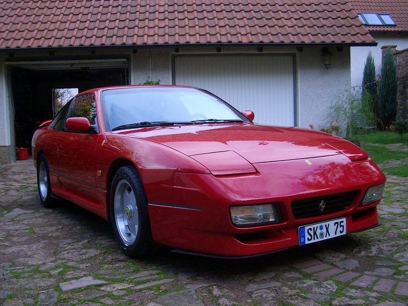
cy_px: 153
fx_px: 483
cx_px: 204
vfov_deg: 35.1
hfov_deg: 45.8
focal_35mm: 41
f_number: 2.8
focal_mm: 6.8
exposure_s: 1/320
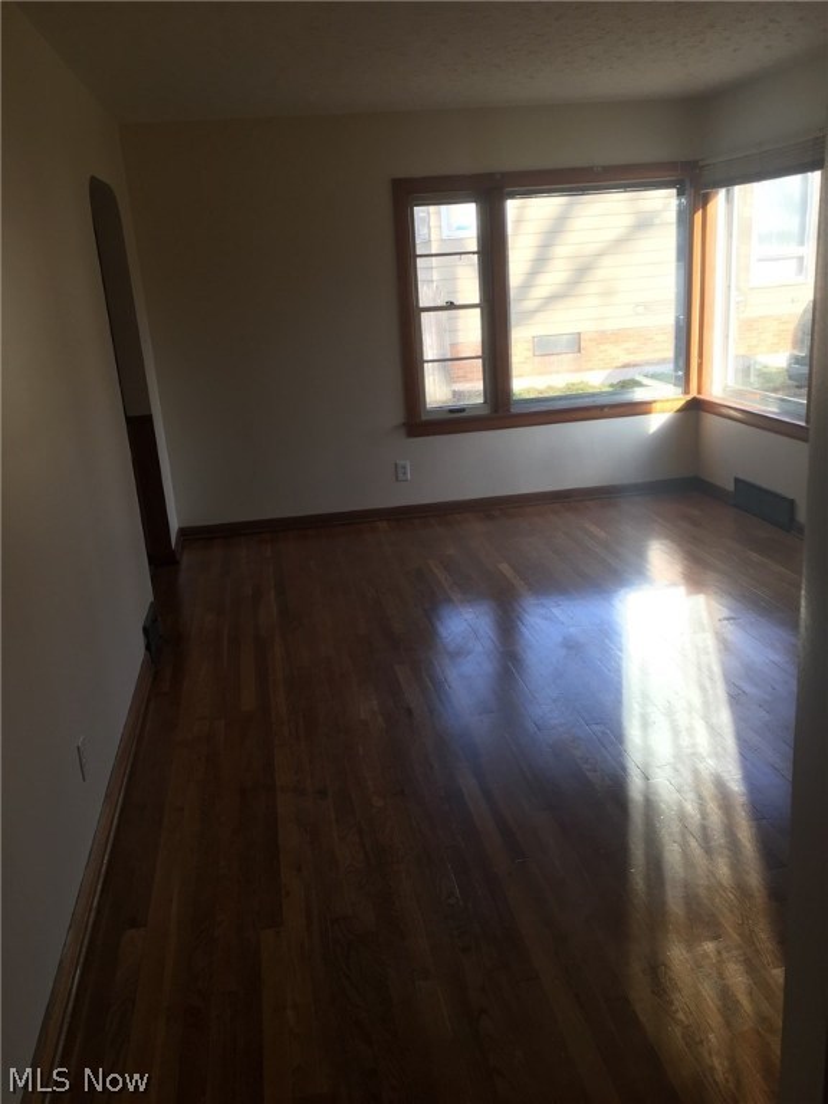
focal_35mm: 29
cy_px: 552
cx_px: 414
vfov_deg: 61.7
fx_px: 925
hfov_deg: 48.2
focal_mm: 4.15
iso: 32
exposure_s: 1/120
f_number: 2.2
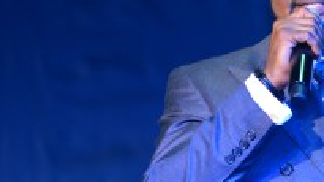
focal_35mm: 614
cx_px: 321
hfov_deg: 3.5
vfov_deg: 2.0
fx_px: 5272
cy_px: 136
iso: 1000
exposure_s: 1/160
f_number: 2.8
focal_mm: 200
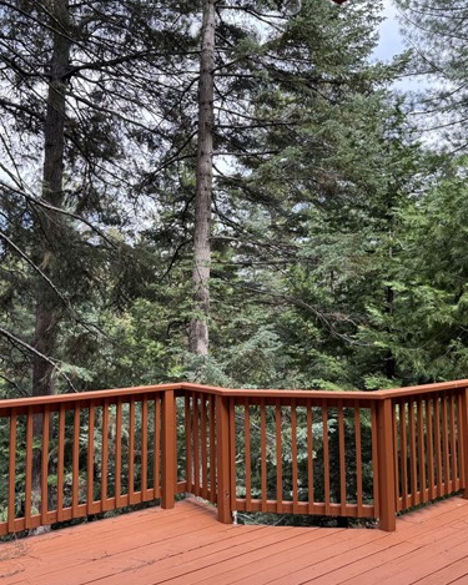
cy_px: 289
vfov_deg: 55.7
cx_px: 222
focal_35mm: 32
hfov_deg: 45.8
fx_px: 554
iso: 100
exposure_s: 1/491
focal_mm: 6.76
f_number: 1.78
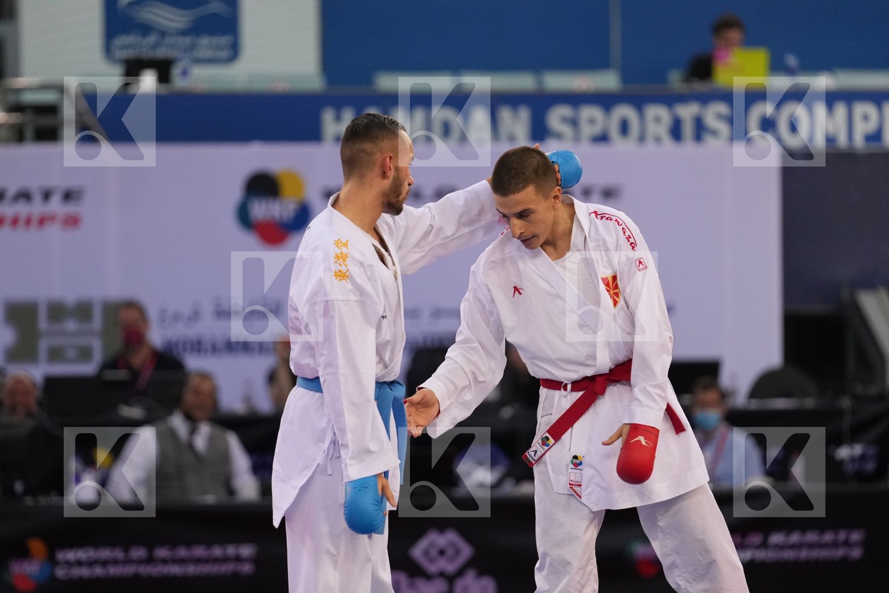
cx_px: 444
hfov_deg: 6.9
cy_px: 296
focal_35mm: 300
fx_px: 7408
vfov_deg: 4.6
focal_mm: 200
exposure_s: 1/1000
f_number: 2.8
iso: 2000
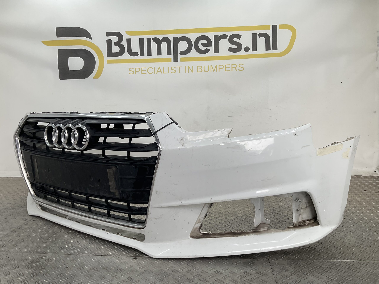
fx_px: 318
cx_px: 190
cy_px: 142
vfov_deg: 48.2
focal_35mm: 29
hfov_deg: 61.7
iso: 16
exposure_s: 1/220
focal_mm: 3
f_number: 1.8
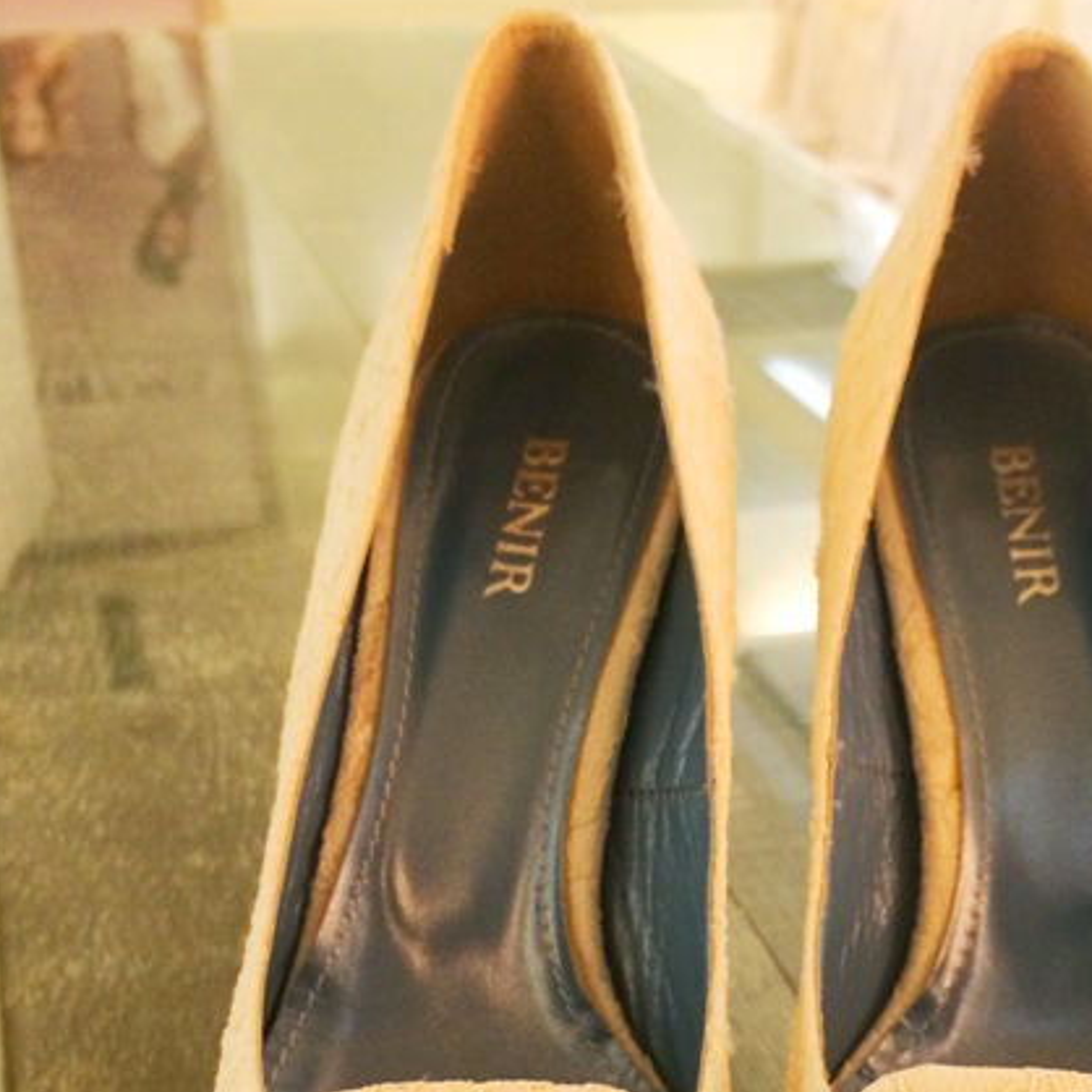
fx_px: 1785
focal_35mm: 50
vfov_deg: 33.1
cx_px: 784
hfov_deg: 33.5
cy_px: 862
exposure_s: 1/30
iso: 160
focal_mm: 4.15
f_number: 2.2
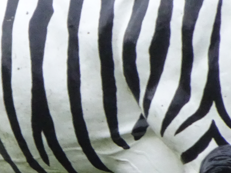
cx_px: 19
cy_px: 64
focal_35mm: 2080
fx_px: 13879
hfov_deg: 1.0
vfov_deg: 0.7
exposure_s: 1/250
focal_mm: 90.16
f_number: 6.3
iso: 800
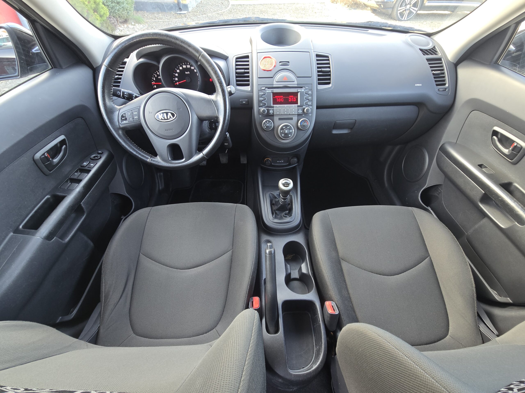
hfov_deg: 106.2
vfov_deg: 89.9
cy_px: 196
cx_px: 262
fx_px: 197
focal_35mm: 13
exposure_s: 1/50
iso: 125
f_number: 2.2
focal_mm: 2.2
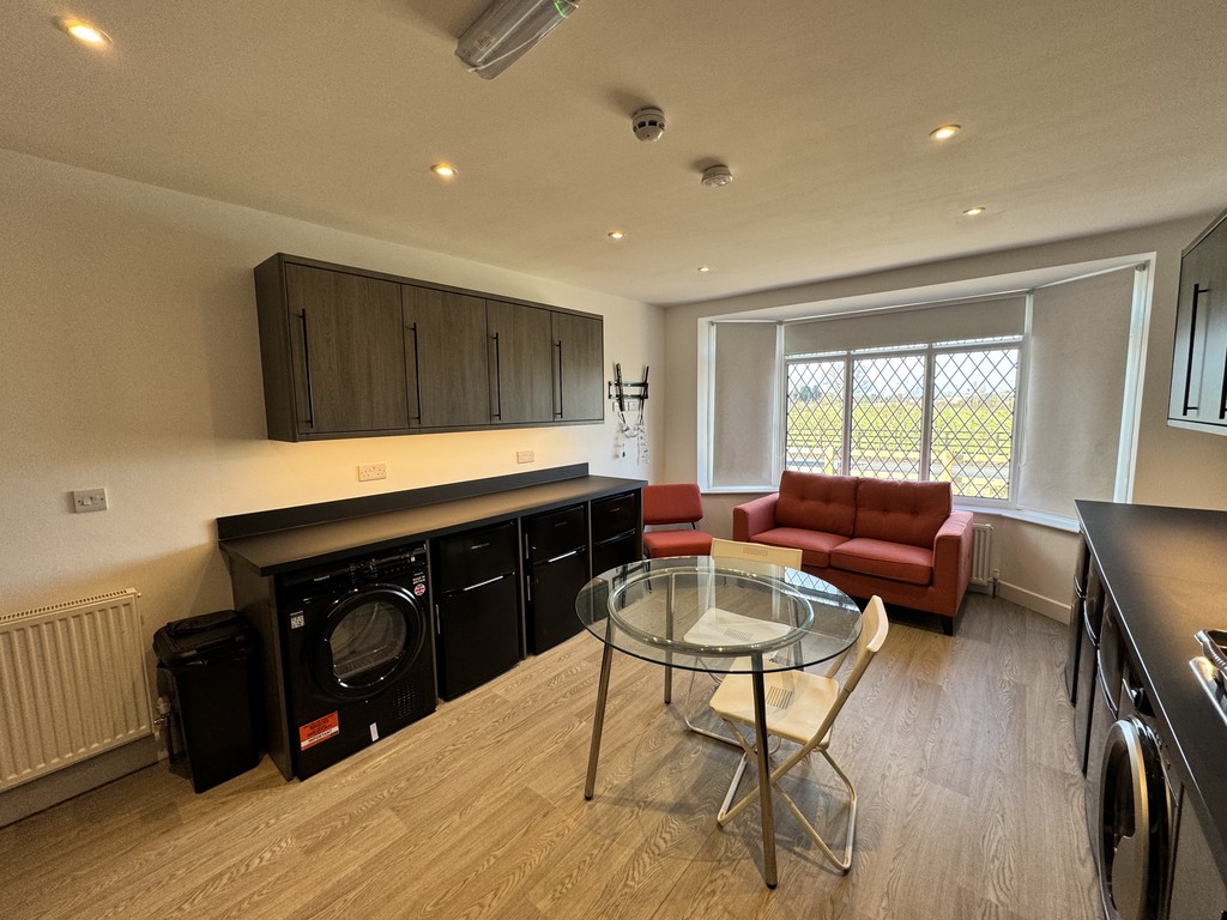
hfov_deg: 102.1
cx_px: 614
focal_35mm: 14
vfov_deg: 85.7
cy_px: 460
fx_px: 496
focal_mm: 2.22
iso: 125
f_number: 2.2
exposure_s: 1/100
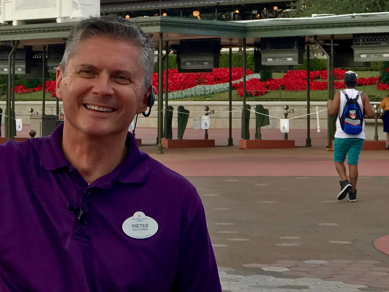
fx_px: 1596
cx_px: 114
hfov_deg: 13.9
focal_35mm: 142
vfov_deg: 10.4
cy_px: -10
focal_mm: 6.6
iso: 20
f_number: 2.8
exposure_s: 1/456
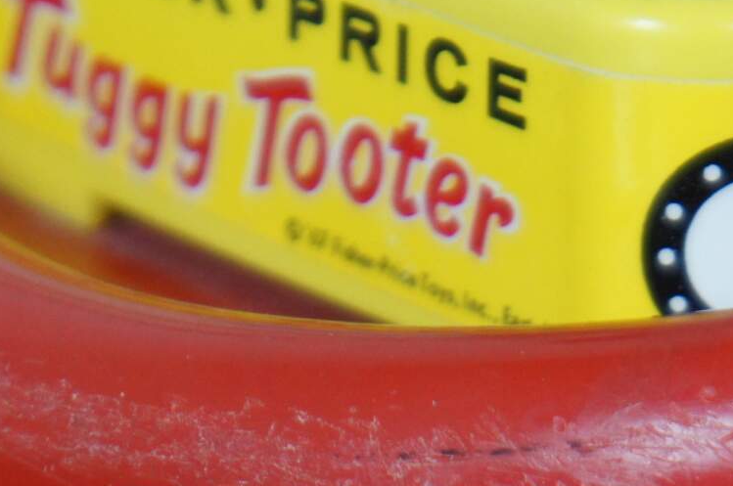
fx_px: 4479
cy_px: 642
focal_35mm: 220
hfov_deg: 9.3
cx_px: 769
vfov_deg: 6.2
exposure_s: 1/60
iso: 1600
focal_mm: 55
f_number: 5.6
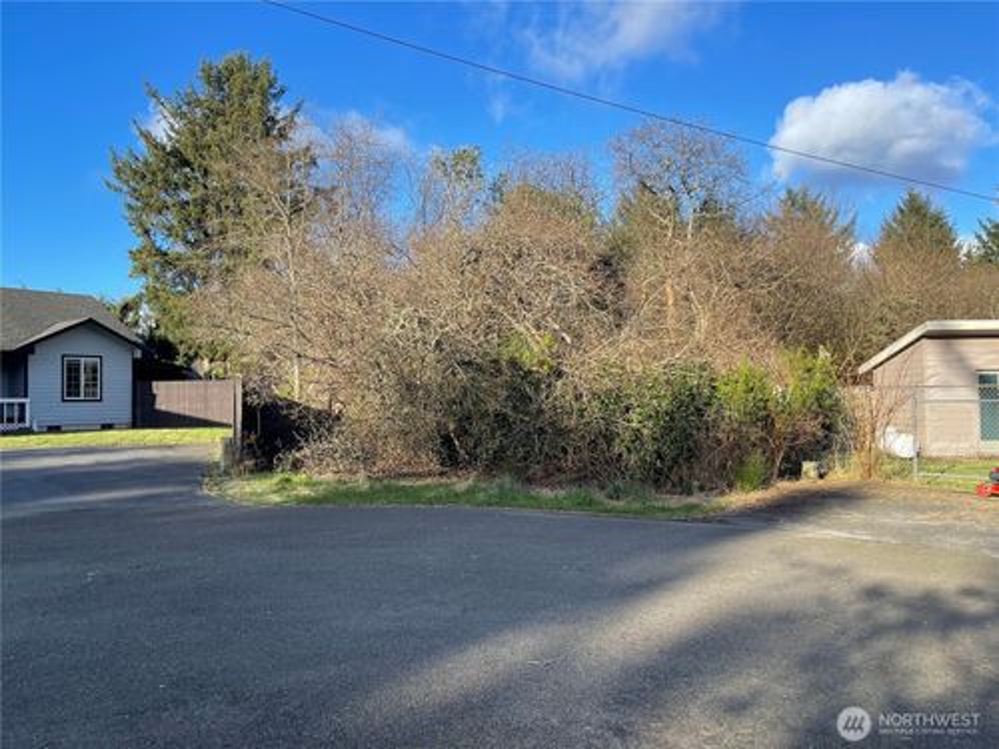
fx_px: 721
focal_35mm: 25
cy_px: 374
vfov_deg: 54.9
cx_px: 500
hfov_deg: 69.4
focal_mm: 5.1
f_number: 1.6
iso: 32
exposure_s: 1/1252
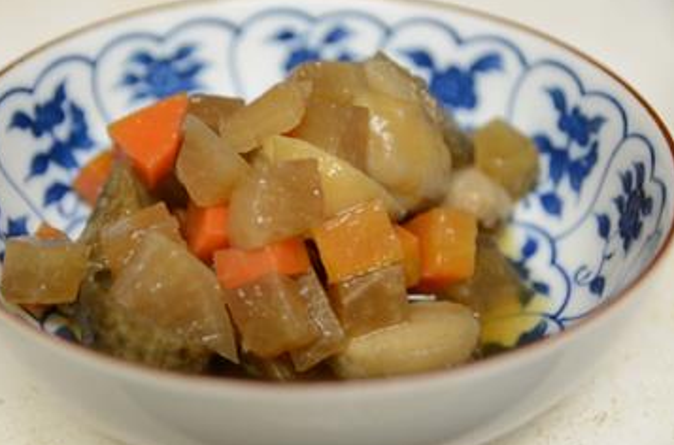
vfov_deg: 14.7
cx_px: 323
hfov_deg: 22.1
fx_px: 1728
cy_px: 237
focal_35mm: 93
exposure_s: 1/20
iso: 400
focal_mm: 55
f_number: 3.8
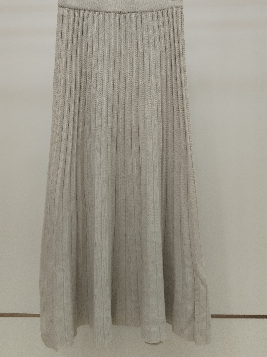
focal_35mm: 38
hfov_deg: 37.6
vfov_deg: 48.7
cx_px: 116
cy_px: 144
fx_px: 391
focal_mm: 4.75
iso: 157
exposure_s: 1/100
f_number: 1.8
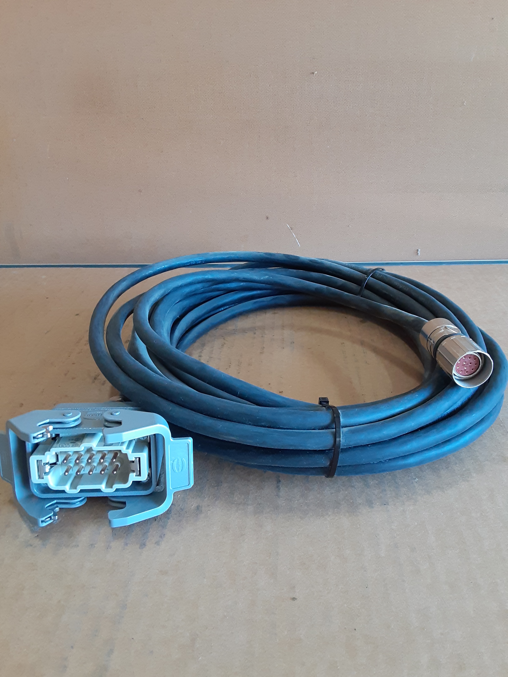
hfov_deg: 51.4
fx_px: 528
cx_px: 254
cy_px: 338
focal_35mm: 27
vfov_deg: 65.3
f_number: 1.9
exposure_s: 1/60
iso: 200
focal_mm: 2.91
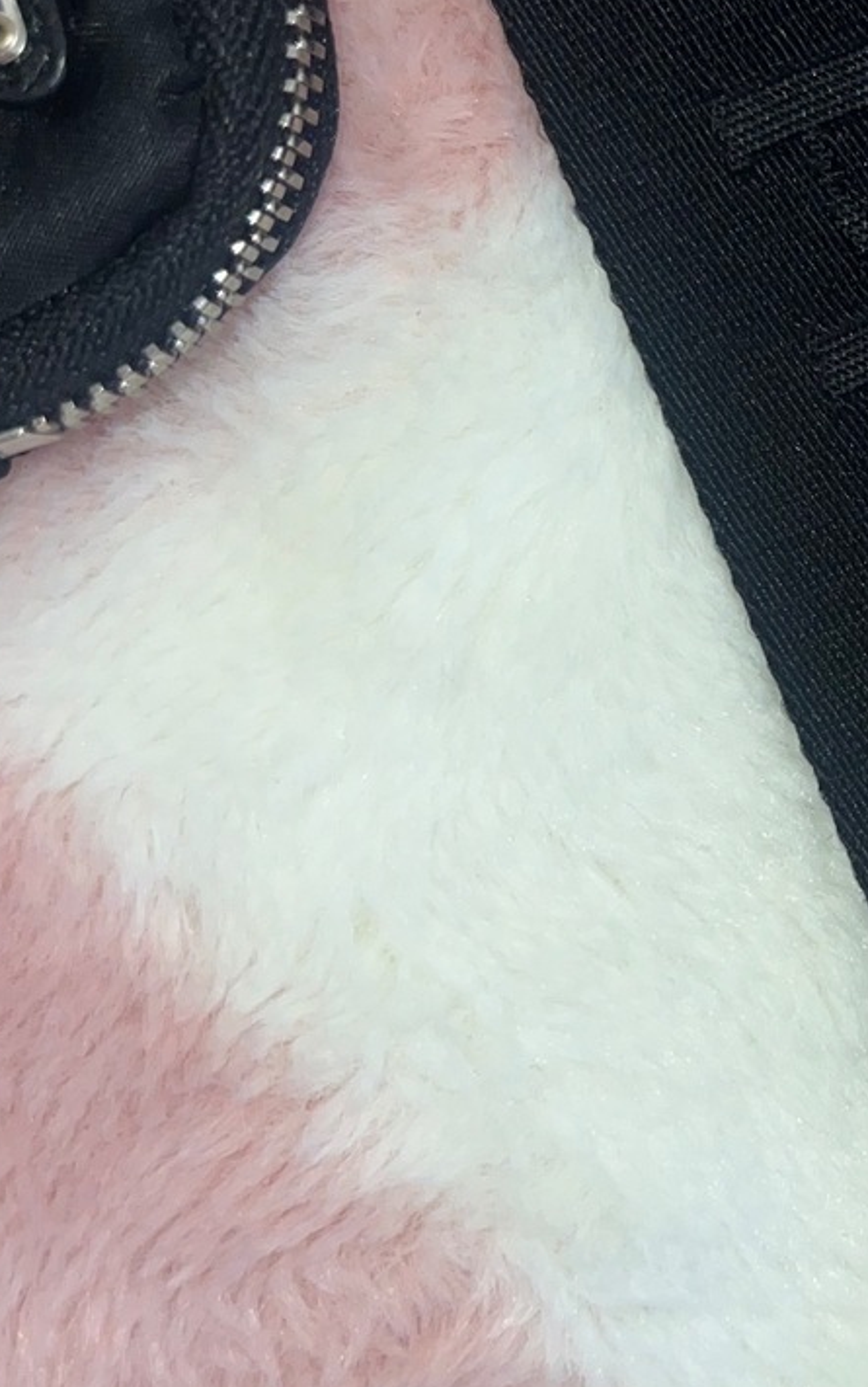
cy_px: 648
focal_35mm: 62
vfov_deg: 32.9
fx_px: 2344
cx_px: 1079
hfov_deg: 19.6
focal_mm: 5.7
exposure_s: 1/14
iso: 32
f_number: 1.5
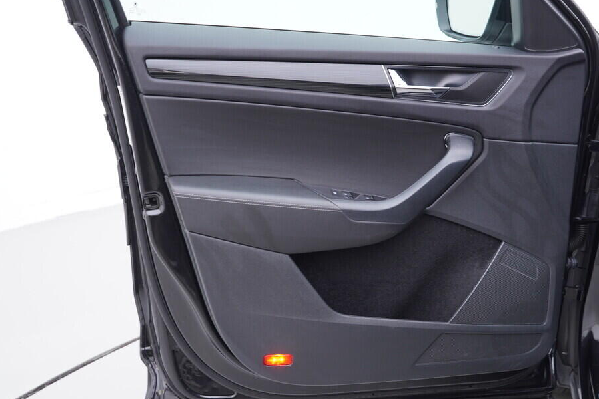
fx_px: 682
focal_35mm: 41
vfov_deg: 32.6
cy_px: 208
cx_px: 306
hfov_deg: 47.4
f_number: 2.8
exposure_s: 1/40
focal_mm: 24
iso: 125
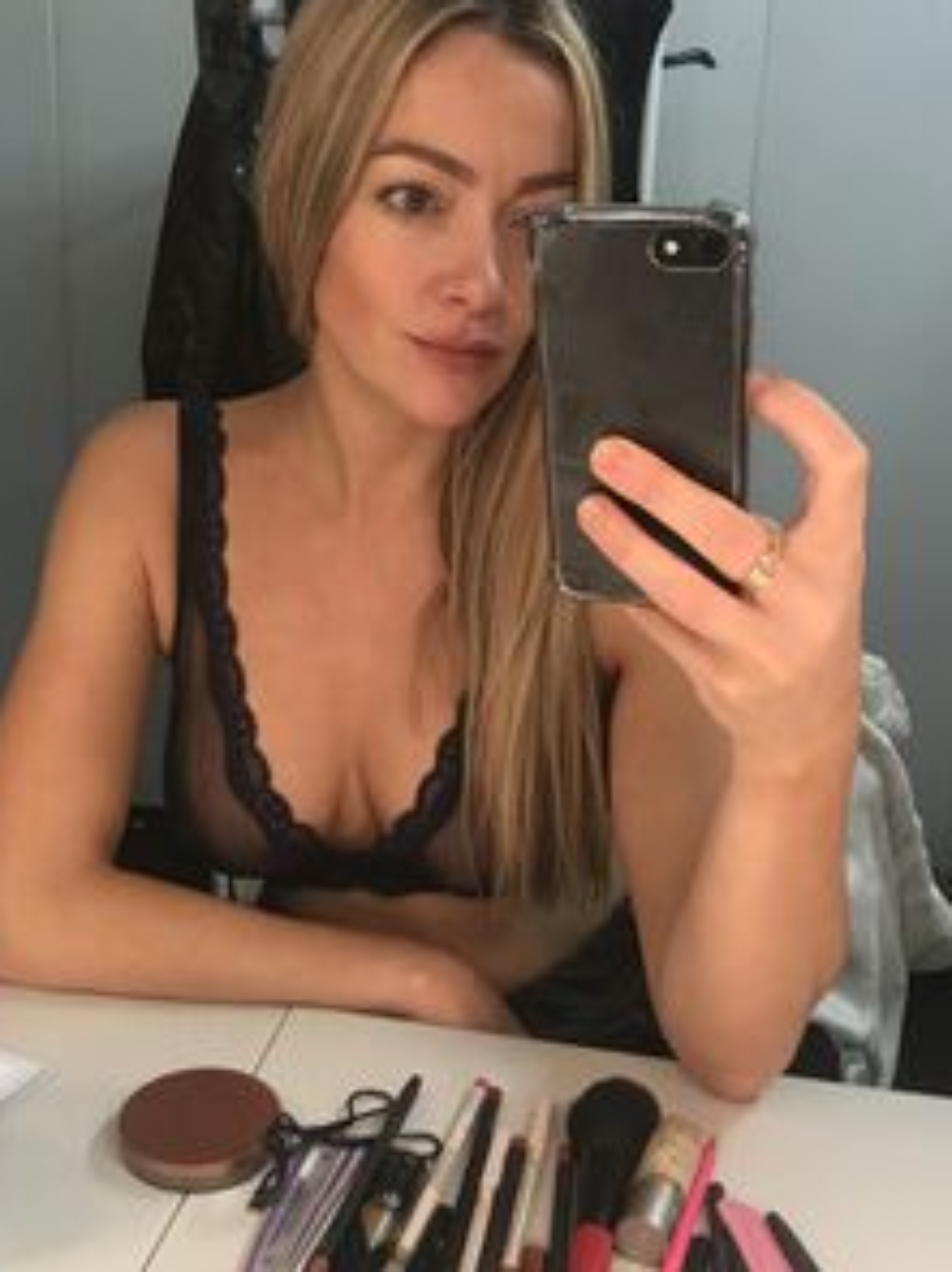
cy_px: 690
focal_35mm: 38
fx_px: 1394
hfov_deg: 37.7
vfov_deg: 48.9
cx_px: 465
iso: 32
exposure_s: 1/25
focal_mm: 3.99
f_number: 1.8
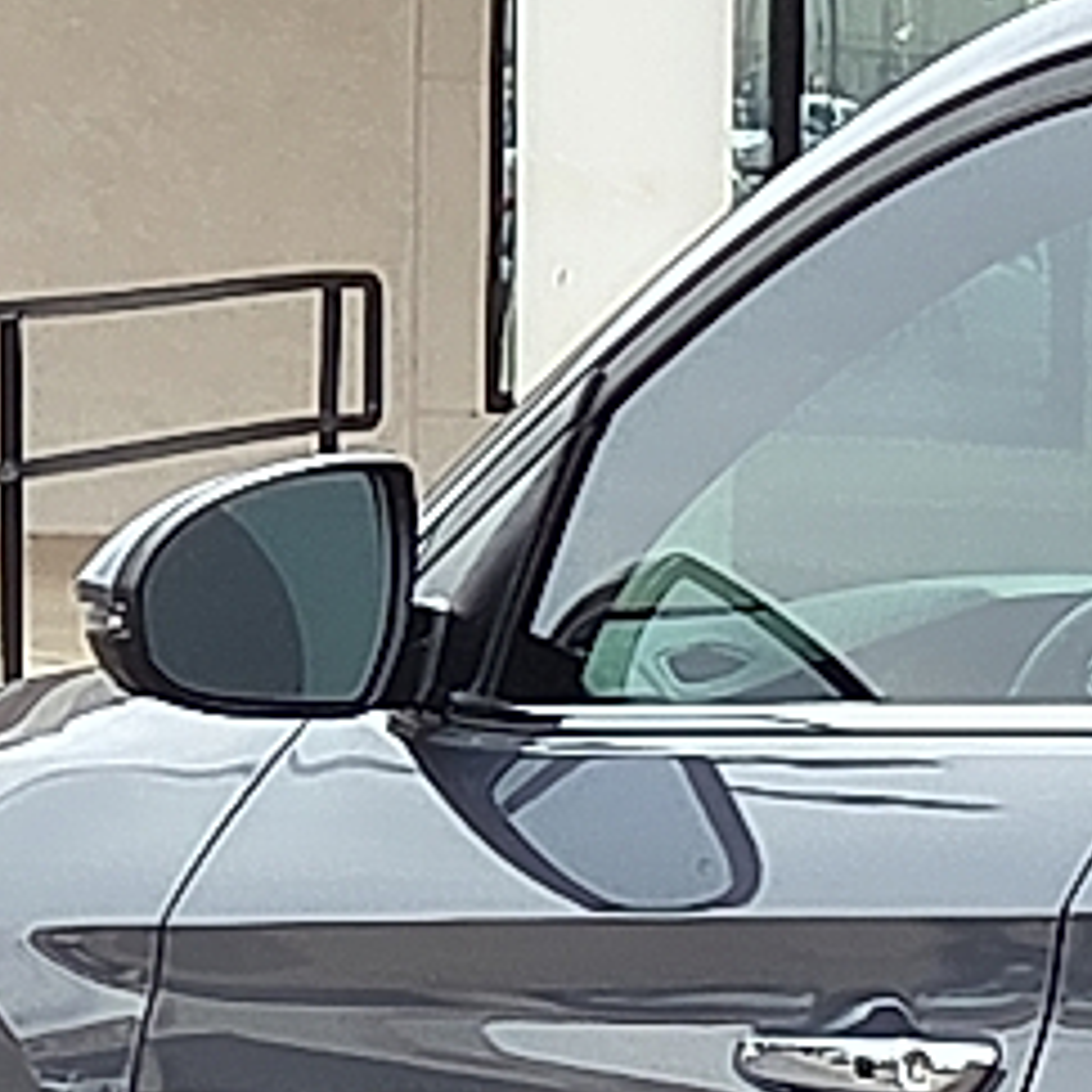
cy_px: 1618
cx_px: 2737
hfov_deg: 7.0
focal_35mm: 233
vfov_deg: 7.4
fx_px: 8316
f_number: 1.8
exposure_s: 1/2500
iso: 76
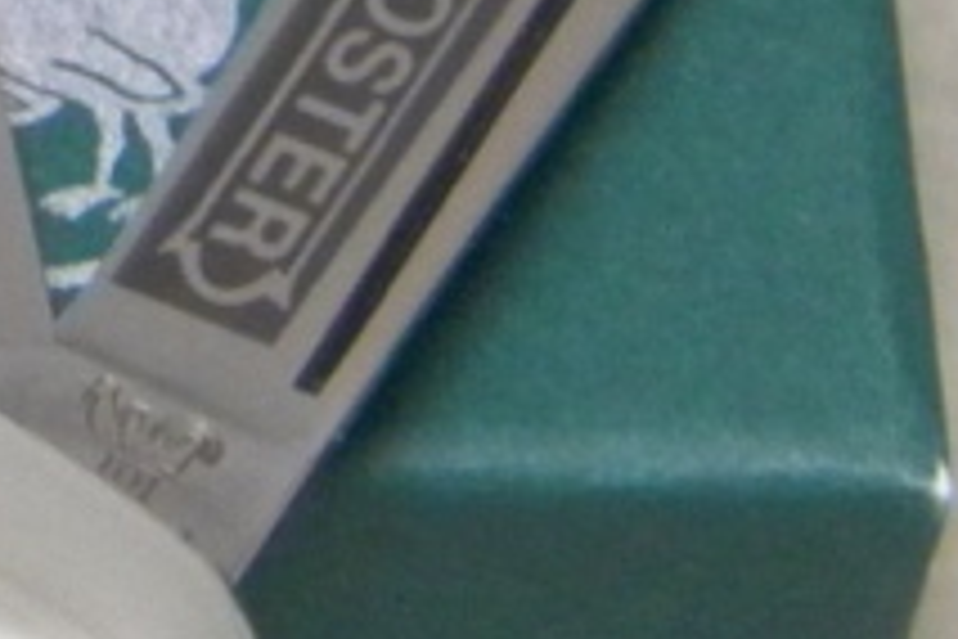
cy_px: -284
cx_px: -1016
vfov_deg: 2.7
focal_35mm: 513
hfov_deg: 4.0
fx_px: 13650
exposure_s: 1/17.1
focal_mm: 19
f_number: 4.7
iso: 400
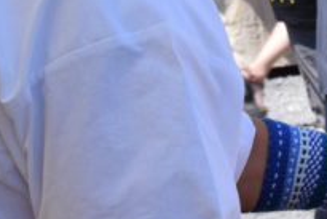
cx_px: 431
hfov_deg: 8.2
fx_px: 2245
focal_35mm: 247
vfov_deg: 5.6
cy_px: 61
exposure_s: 1/100
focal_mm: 50
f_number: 11
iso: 100
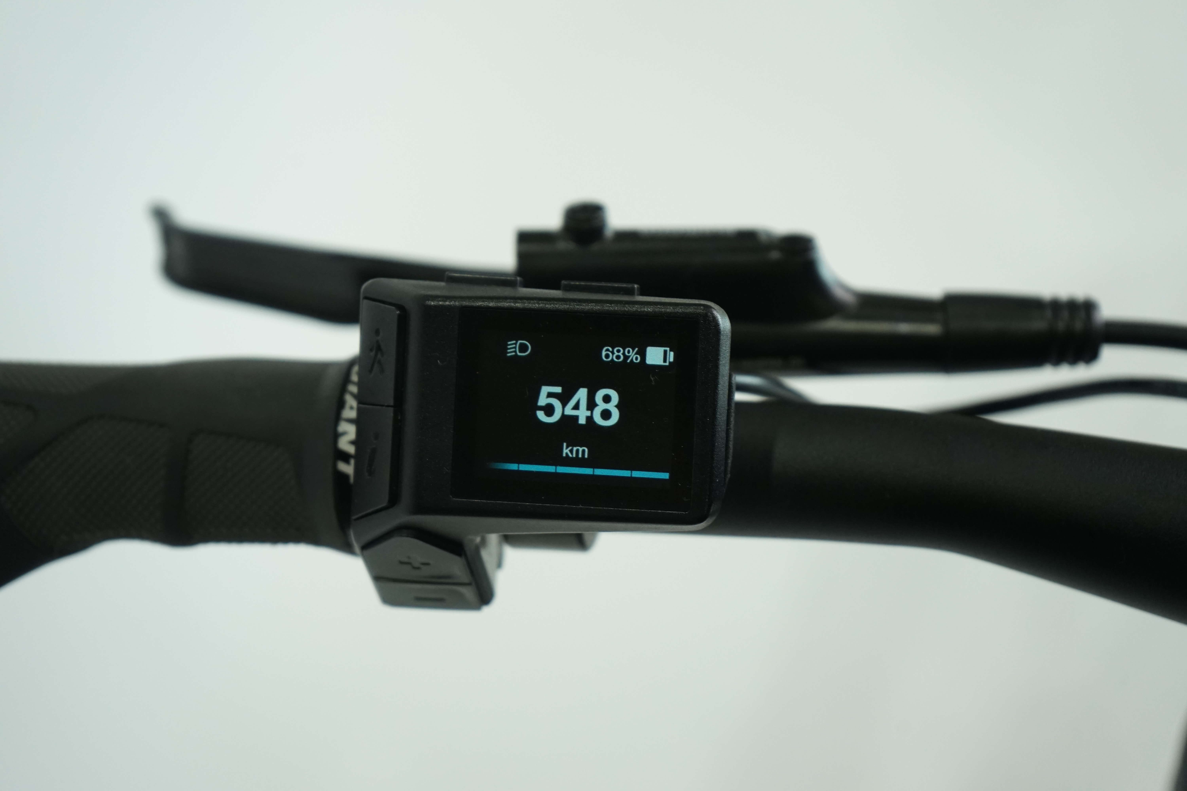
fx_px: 2308
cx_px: 594
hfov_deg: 28.8
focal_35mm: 70
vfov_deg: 19.5
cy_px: 396
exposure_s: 1/200
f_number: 6.3
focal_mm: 70
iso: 1600
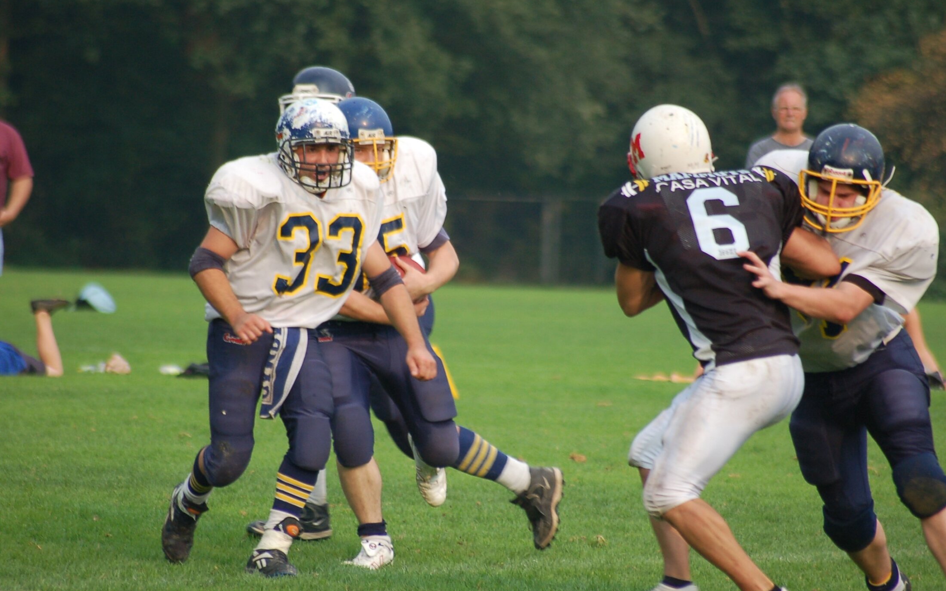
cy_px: 302
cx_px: 474
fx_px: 10648
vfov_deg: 3.2
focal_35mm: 413
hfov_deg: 5.1
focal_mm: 270
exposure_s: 1/640
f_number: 5.6
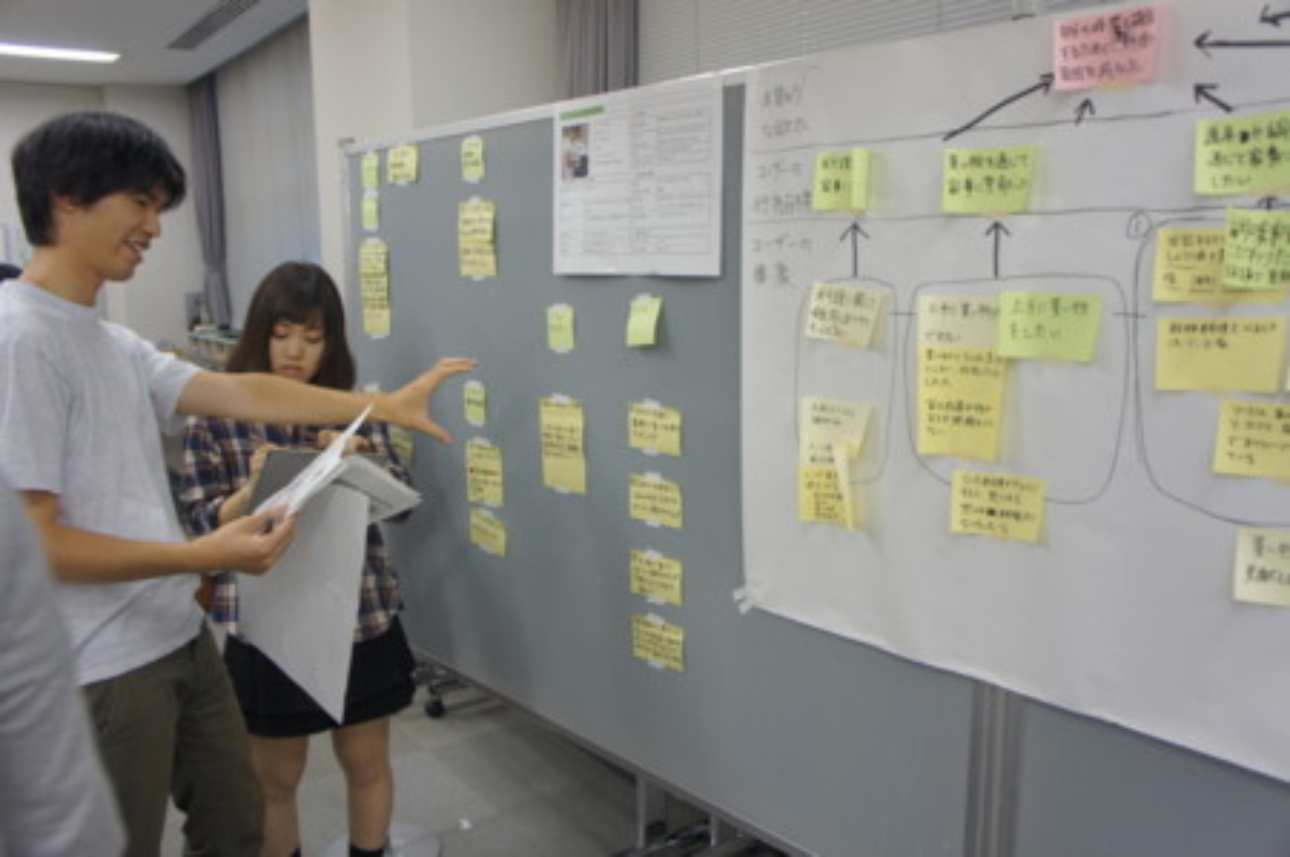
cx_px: 645
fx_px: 1074
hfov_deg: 62.0
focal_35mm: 30
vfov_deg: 43.5
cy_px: 428
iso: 200
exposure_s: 1/30
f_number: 4
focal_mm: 20
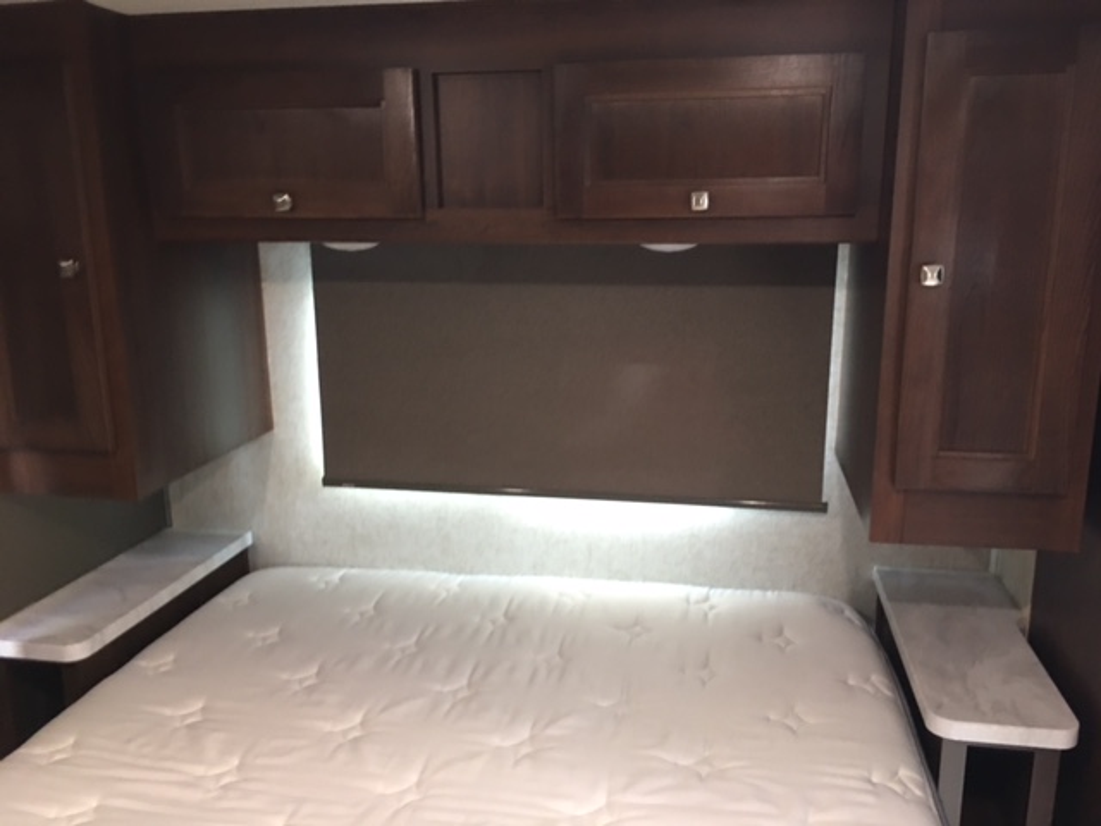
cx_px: 550
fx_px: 922
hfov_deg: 61.7
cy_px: 413
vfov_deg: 48.2
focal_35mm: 29
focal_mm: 4.15
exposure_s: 1/10
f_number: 2.2
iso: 80
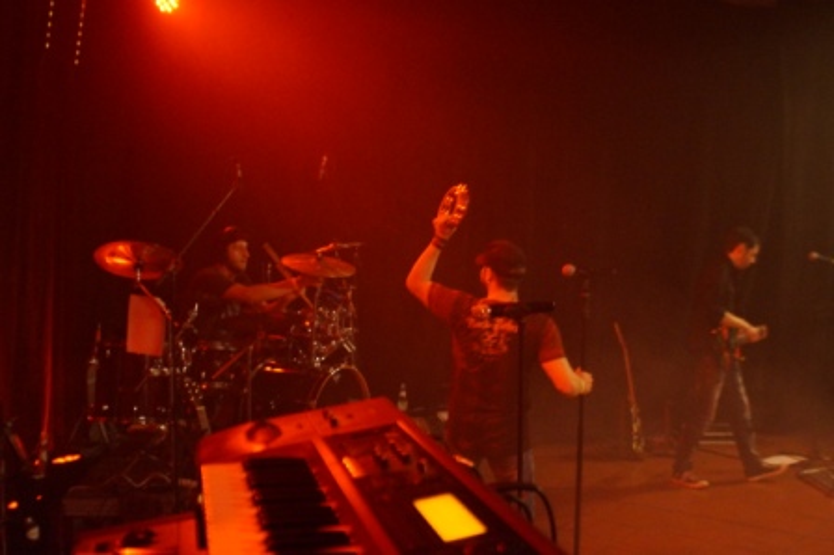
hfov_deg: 46.4
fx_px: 972
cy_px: 278
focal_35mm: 42
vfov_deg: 31.8
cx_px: 417
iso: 3200
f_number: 3.5
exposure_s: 1/50
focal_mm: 28
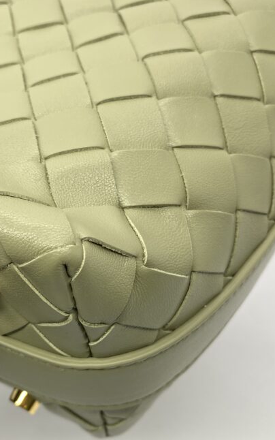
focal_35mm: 42
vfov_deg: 46.8
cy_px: 271
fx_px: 503
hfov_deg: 29.9
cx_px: 60
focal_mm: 4.25
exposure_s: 1/100
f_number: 1.8
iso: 32
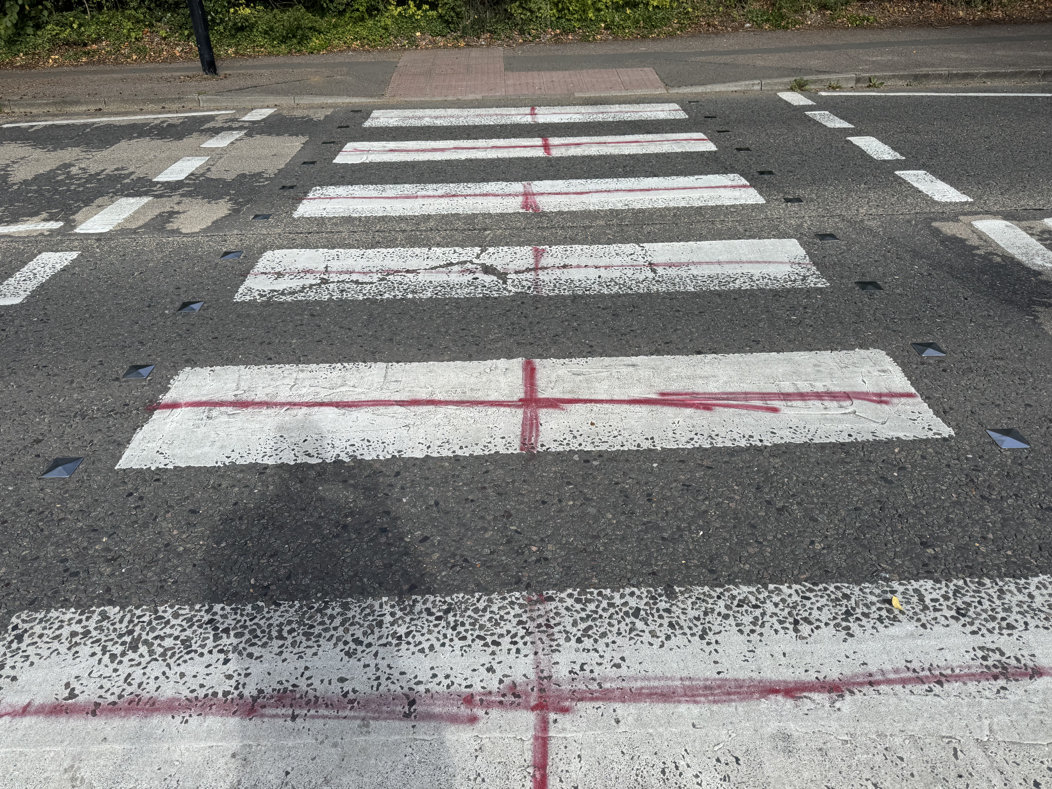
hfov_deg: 71.6
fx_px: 729
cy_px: 394
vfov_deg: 56.8
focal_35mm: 24
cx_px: 526
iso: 80
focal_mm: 6.76
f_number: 1.78
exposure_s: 1/3413
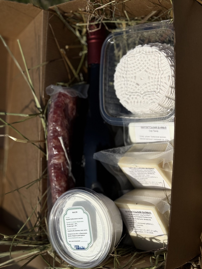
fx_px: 373
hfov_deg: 30.3
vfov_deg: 39.7
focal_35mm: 48
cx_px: 101
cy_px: 134
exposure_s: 1/16129
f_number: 1.78
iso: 50
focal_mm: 6.76
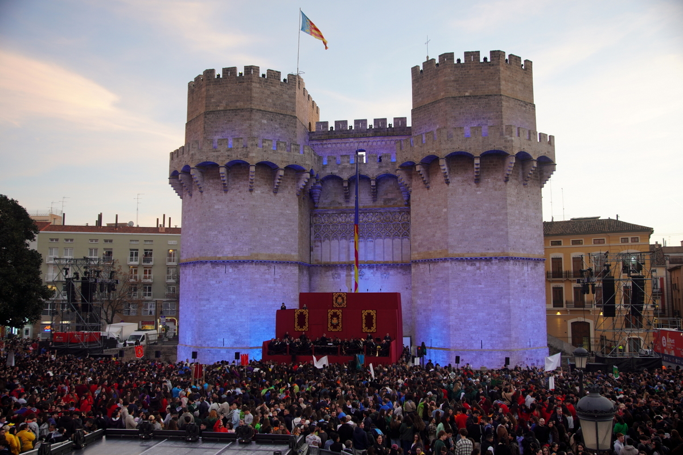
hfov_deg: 57.2
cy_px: 228
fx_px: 626
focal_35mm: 33
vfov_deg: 40.0
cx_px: 342
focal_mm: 22
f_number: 2.8
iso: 160
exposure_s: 1/60
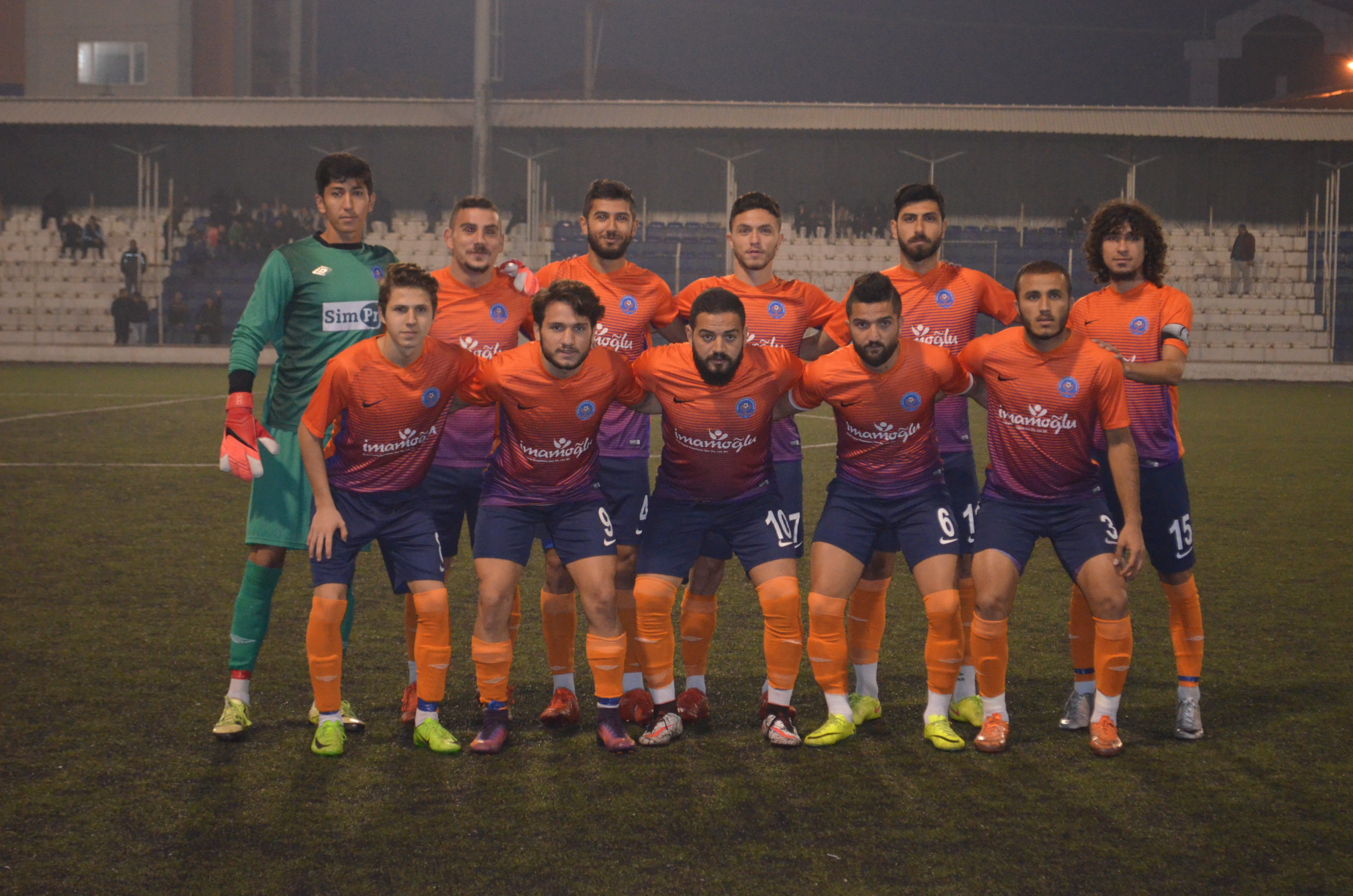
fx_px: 3094
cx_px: 676
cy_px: 448
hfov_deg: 24.7
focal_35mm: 82
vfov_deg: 16.5
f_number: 5.6
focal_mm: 55
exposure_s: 1/60
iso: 3200
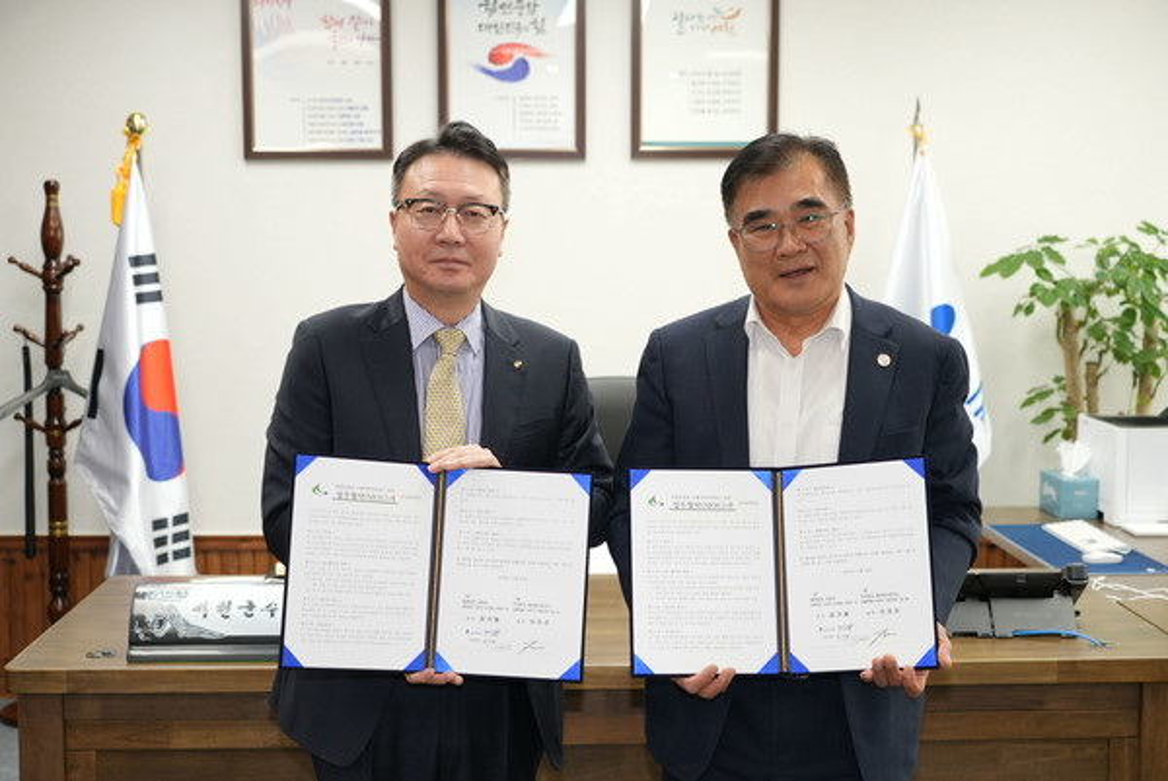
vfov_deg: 25.1
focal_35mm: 54
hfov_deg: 36.8
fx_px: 1753
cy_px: 390
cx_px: 584
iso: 1600
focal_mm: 54
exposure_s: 1/250
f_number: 4
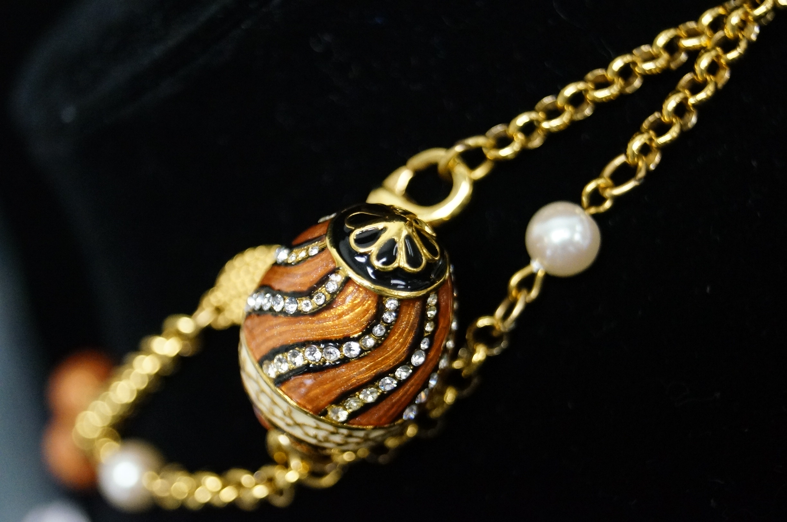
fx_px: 1801
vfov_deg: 16.5
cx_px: 394
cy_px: 261
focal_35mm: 82
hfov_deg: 24.7
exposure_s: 1/100
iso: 3200
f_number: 5.6
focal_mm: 55
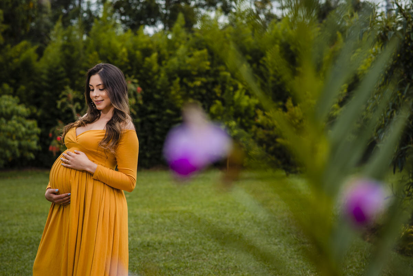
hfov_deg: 23.9
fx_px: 975
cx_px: 206
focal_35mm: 85
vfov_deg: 16.1
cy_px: 138
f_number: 4
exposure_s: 1/800
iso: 100
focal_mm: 85
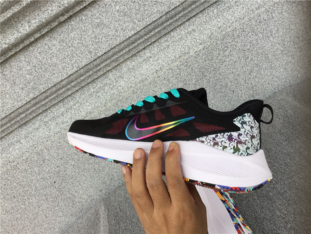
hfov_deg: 58.4
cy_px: 117
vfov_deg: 45.4
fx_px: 279
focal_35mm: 31
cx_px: 156
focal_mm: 3.3
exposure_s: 1/125
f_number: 2.4
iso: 25
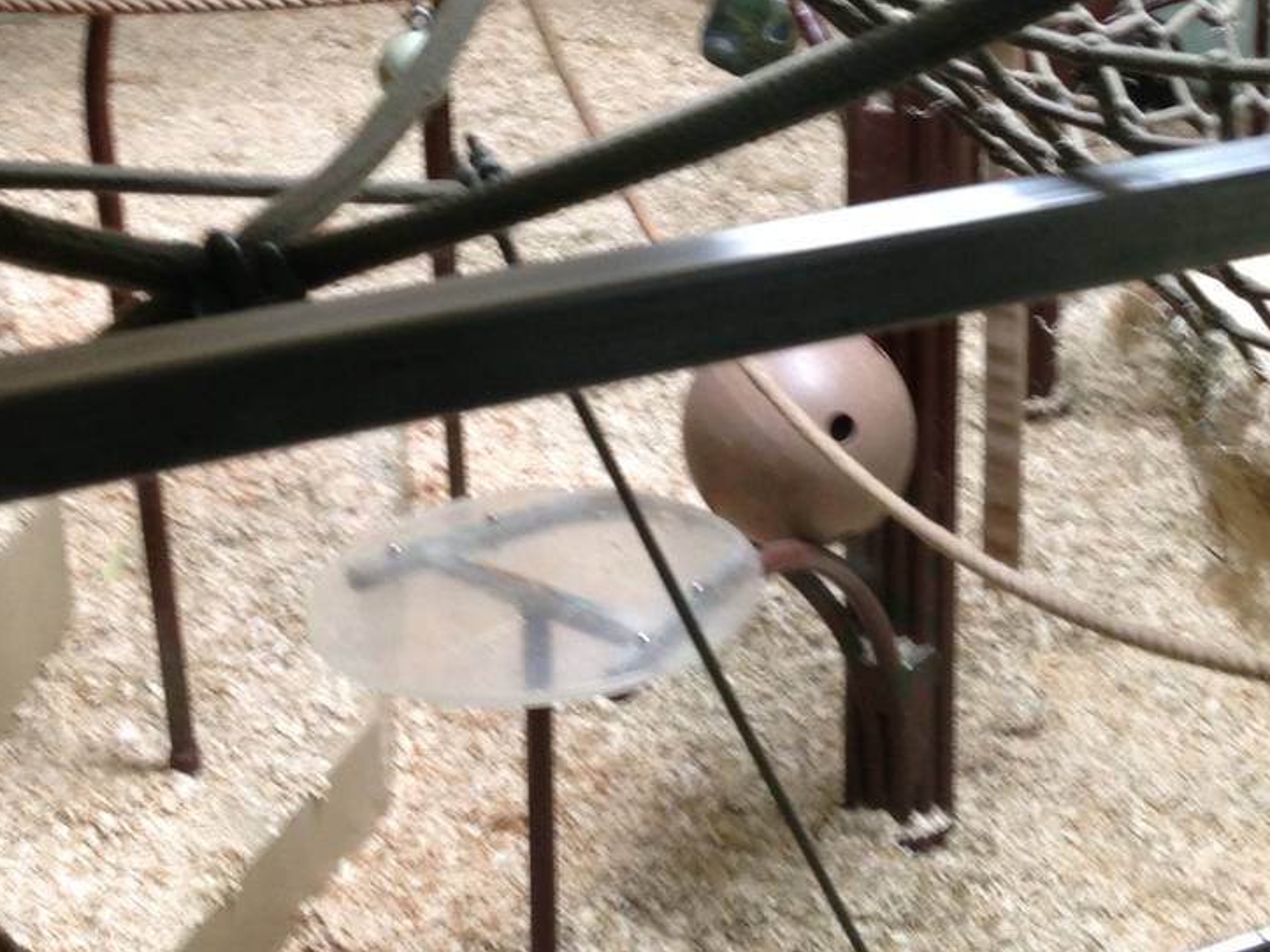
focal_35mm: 73
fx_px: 2678
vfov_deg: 19.7
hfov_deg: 26.7
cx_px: 722
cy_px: 69
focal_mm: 4.13
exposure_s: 1/20
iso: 80
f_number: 2.4
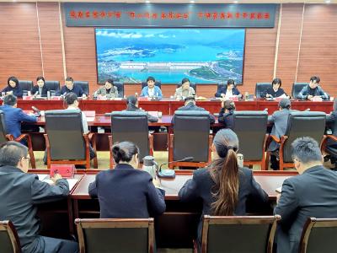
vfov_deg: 46.8
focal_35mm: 30
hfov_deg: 60.0
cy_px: 126
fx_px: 292
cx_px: 168
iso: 64
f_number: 1.9
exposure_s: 1/100
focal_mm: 6.71
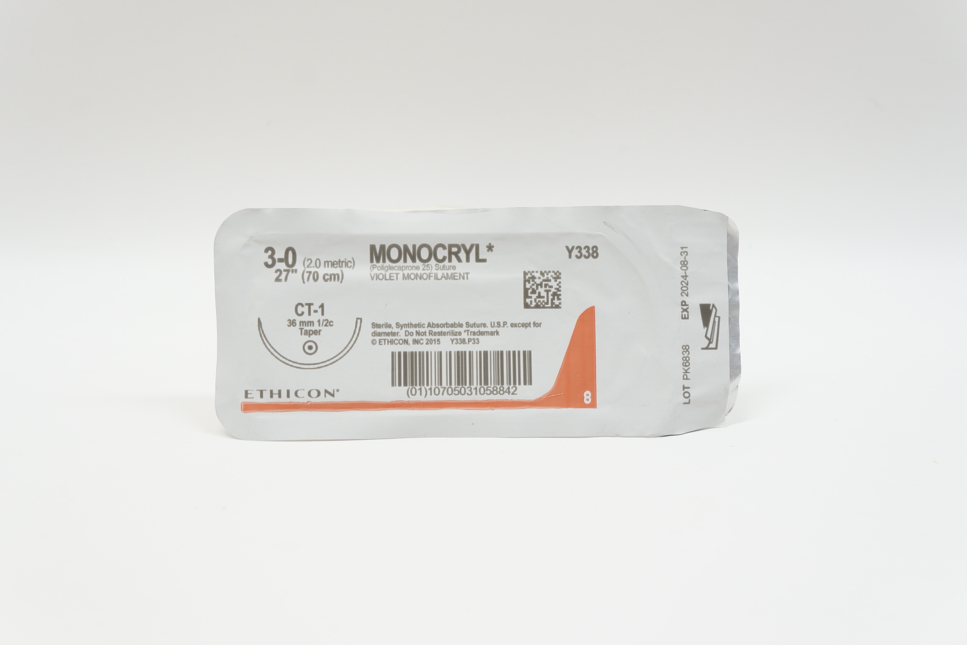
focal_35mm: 48
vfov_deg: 28.4
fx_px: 1276
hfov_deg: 41.5
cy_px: 318
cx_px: 479
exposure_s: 1/50
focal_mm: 31
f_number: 6.3
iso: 400
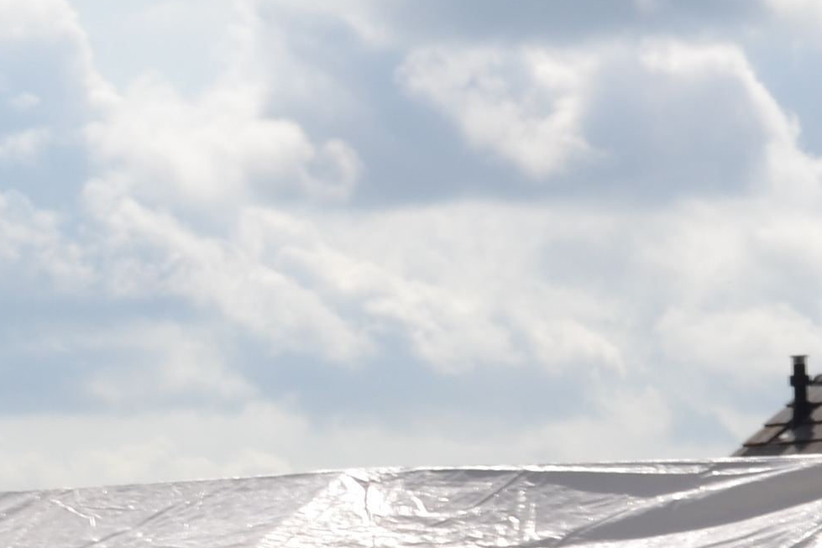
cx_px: 587
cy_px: 1122
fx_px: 8868
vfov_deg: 3.5
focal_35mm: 388
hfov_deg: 5.3
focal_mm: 55
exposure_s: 1/200
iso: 100
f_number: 13
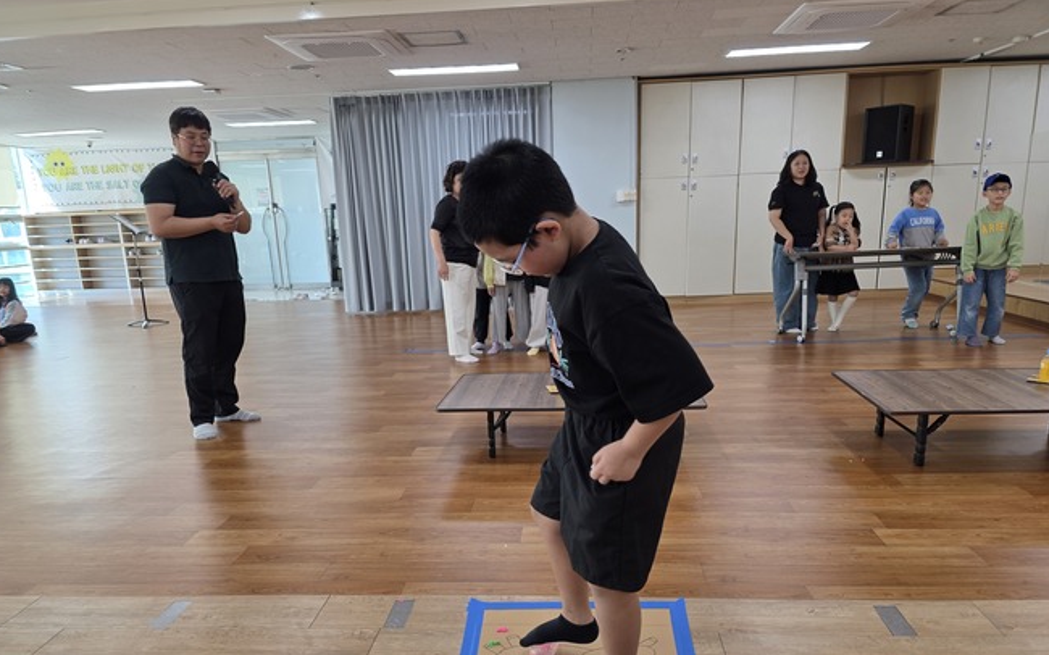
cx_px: 517
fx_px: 715
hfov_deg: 72.6
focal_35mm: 25
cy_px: 389
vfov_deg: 49.0
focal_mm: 6.3
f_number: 1.7
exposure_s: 1/120
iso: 100
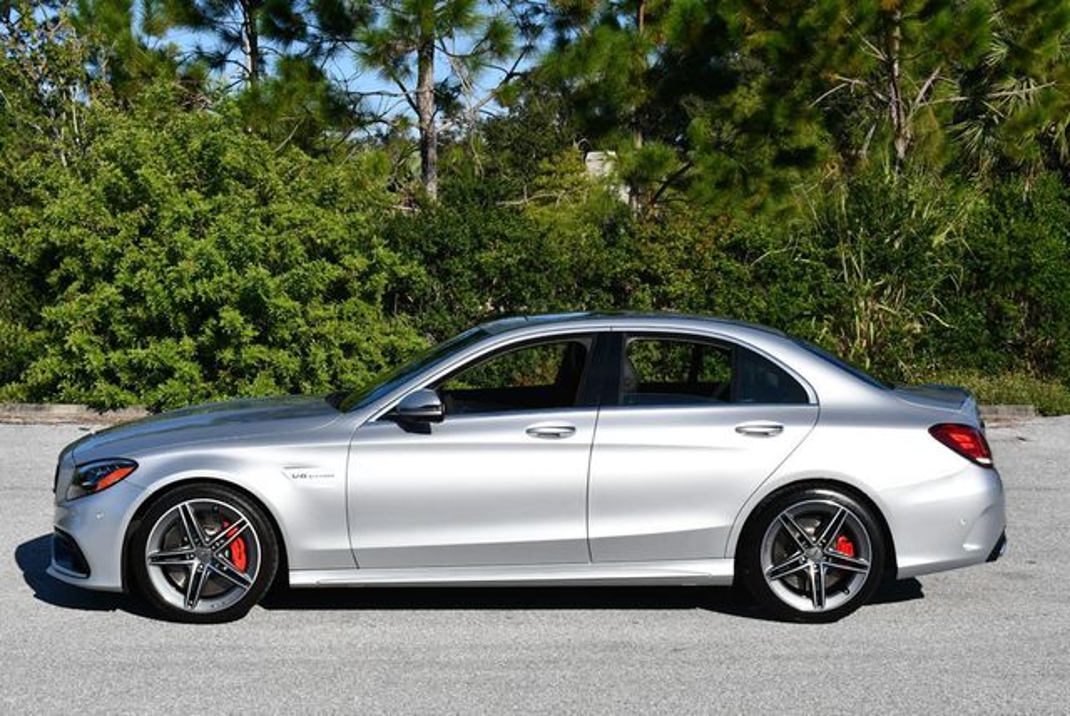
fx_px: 1844
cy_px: 358
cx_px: 535
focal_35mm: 62
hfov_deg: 32.4
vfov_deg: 22.0
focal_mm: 31
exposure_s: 1/400
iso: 100
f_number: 10
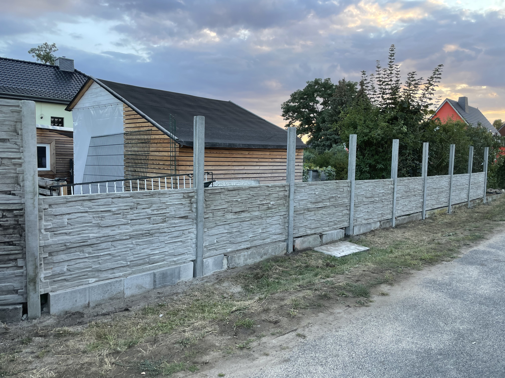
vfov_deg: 53.1
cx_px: 252
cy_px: 189
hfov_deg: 67.3
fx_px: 379
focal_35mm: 26
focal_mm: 4.2
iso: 32
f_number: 1.6
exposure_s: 1/121
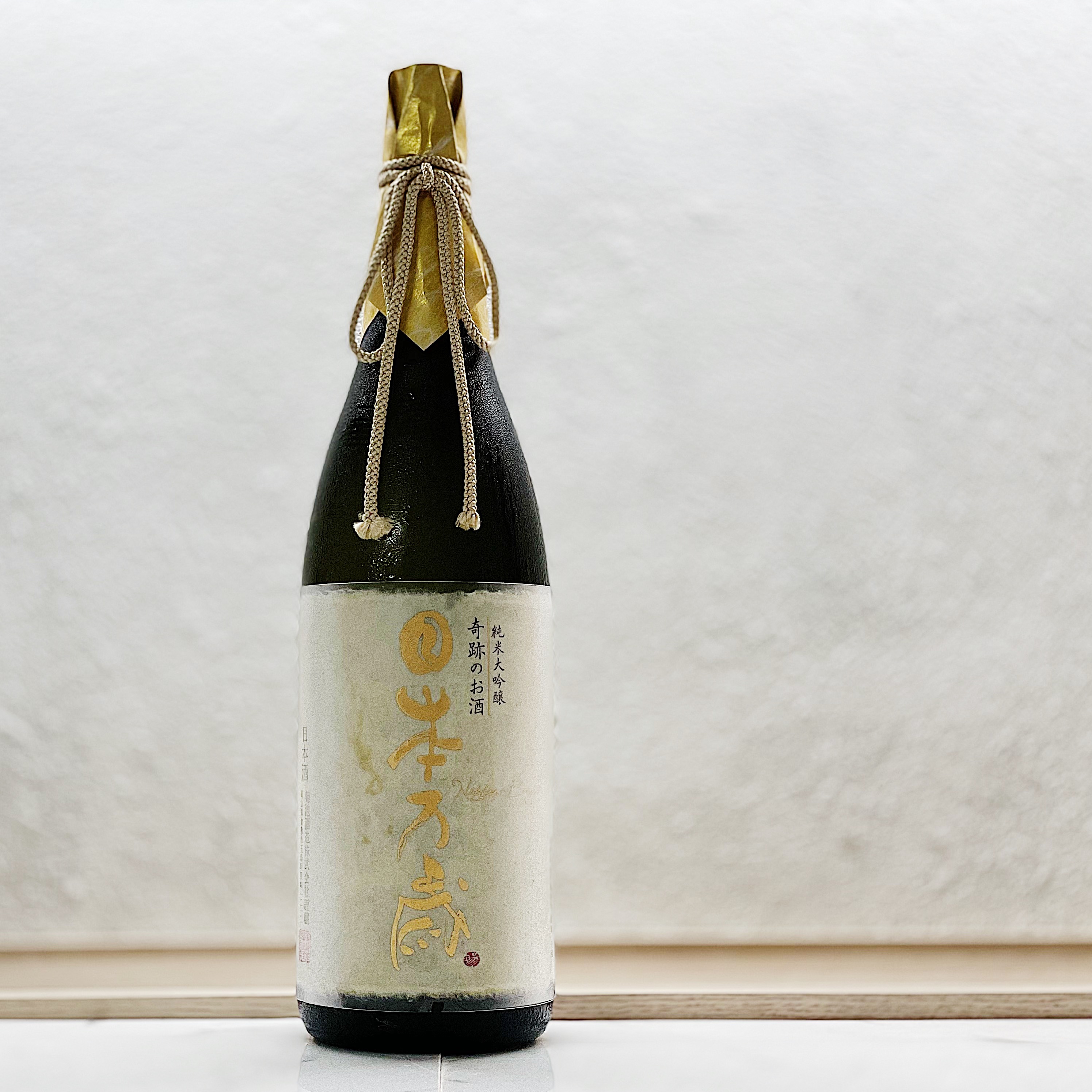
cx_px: 421
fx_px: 2213
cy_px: 549
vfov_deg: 27.7
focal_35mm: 62
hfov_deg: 27.6
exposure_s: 1/100
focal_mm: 6
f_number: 2
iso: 50
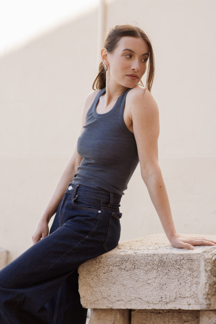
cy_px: 162
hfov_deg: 16.1
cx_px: 108
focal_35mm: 85
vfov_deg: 23.9
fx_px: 765
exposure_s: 1/200
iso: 250
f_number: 5.6
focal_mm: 85
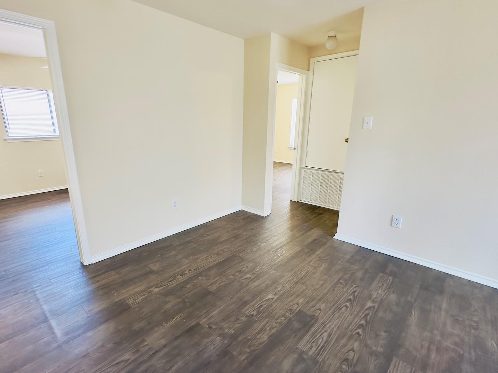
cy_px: 191
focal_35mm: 18
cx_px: 229
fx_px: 259
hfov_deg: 87.6
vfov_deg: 71.6
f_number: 2.2
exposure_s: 1/60
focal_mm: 2.22
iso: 160
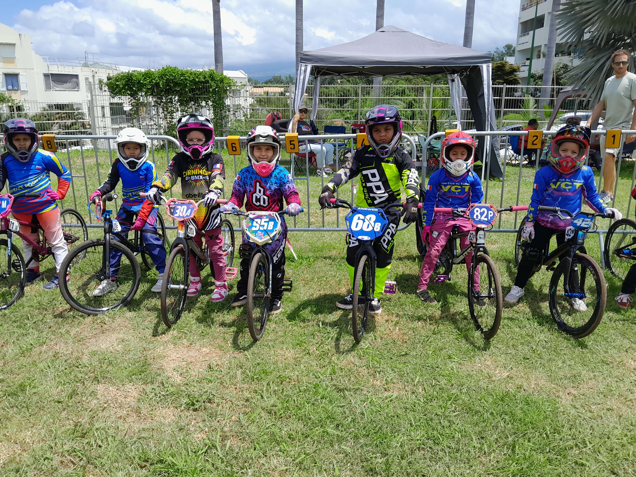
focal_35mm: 26
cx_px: 318
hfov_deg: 67.3
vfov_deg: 53.1
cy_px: 238
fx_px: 478
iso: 40
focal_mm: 3.98
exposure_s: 1/486
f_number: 1.8
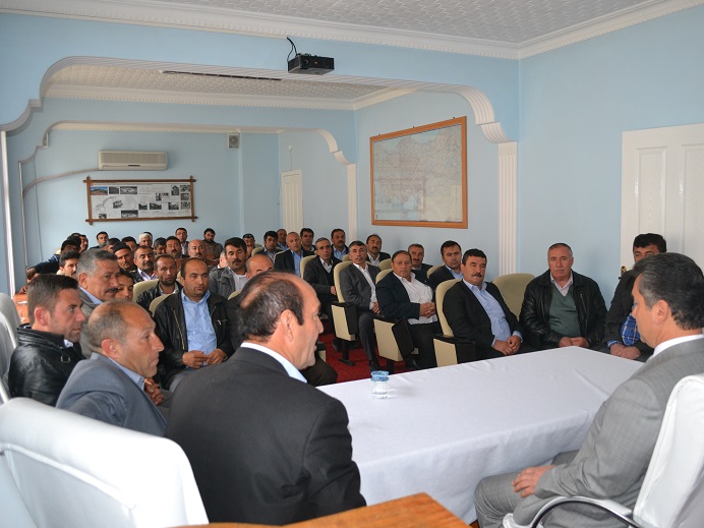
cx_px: 368
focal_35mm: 30
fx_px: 610
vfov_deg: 46.8
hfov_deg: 59.9
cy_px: 261
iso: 720
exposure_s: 1/60
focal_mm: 18
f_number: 3.5
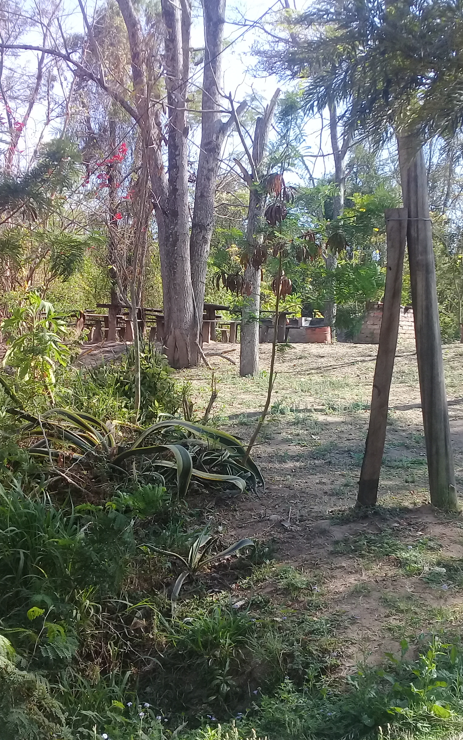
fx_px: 888
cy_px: 369
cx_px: 222
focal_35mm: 44
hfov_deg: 29.2
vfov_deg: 45.3
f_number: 2.2
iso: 50
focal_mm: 3.3
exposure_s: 1/347
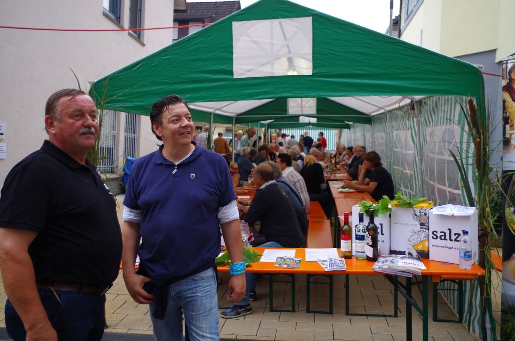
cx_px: 258
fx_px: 428
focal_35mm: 30
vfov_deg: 43.4
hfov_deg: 62.0
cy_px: 170
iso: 100
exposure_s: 1/100
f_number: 4
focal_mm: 20
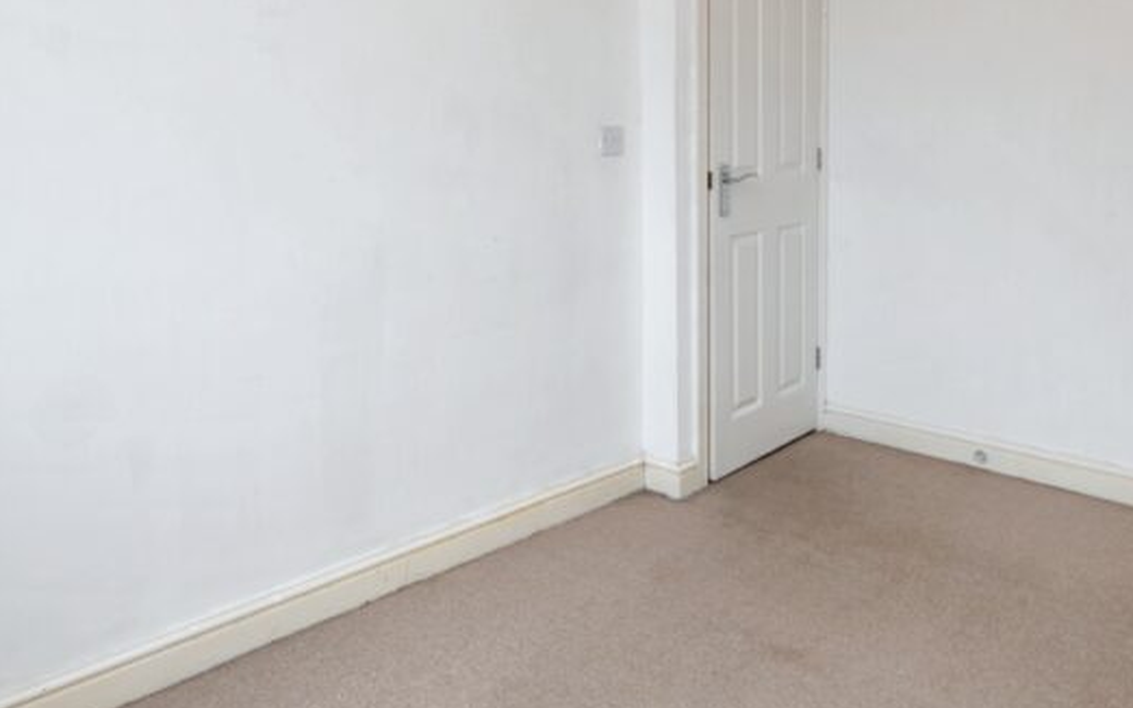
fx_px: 926
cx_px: 653
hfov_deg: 62.6
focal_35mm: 30
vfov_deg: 40.6
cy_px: 176
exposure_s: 1/20
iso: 100
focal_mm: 10
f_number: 3.5
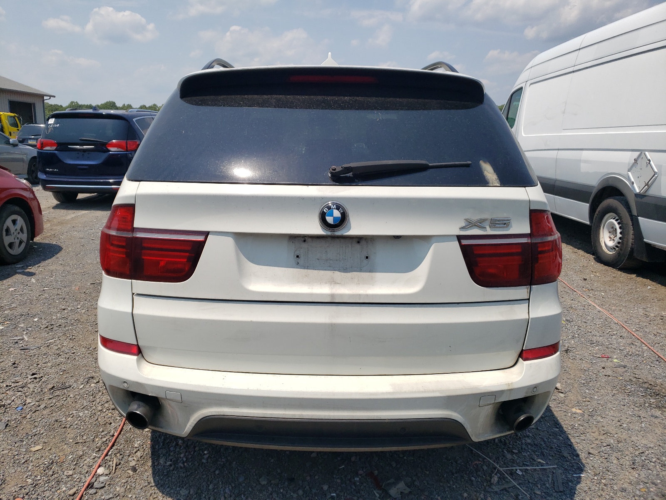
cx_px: 333
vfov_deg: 53.1
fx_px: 500
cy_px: 250
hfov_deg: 67.3
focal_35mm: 26
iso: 50
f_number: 1.5
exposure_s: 1/5000
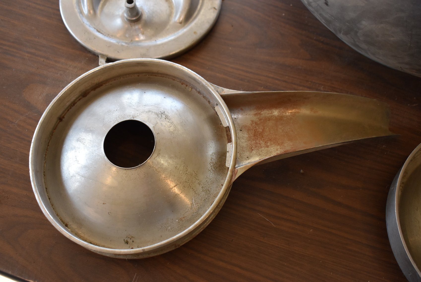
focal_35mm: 39
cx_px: 210
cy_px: 141
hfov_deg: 49.5
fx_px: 456
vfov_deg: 34.3
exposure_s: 1/200
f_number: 5
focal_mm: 26
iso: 640
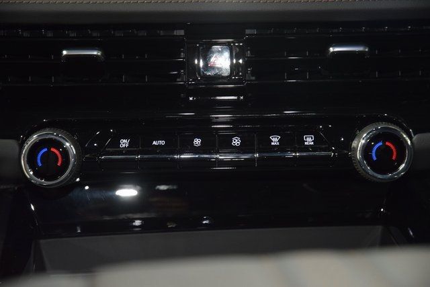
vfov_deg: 13.0
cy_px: 144
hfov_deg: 19.5
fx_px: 1254
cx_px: 215
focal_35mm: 105
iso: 1400
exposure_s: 1/20
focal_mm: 70
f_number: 4.5
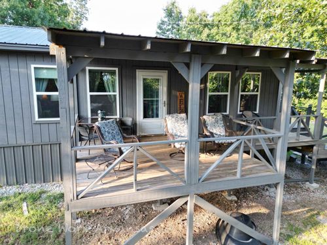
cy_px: 122
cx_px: 164
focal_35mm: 24
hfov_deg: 71.6
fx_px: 227
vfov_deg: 56.8
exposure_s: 1/200
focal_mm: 6.72
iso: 120
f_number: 1.7
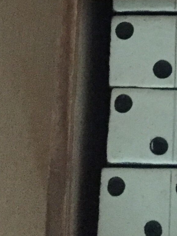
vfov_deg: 15.0
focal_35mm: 124
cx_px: 216
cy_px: -86
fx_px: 845
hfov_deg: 11.7
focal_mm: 4.15
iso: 1600
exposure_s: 1/17
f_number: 2.2
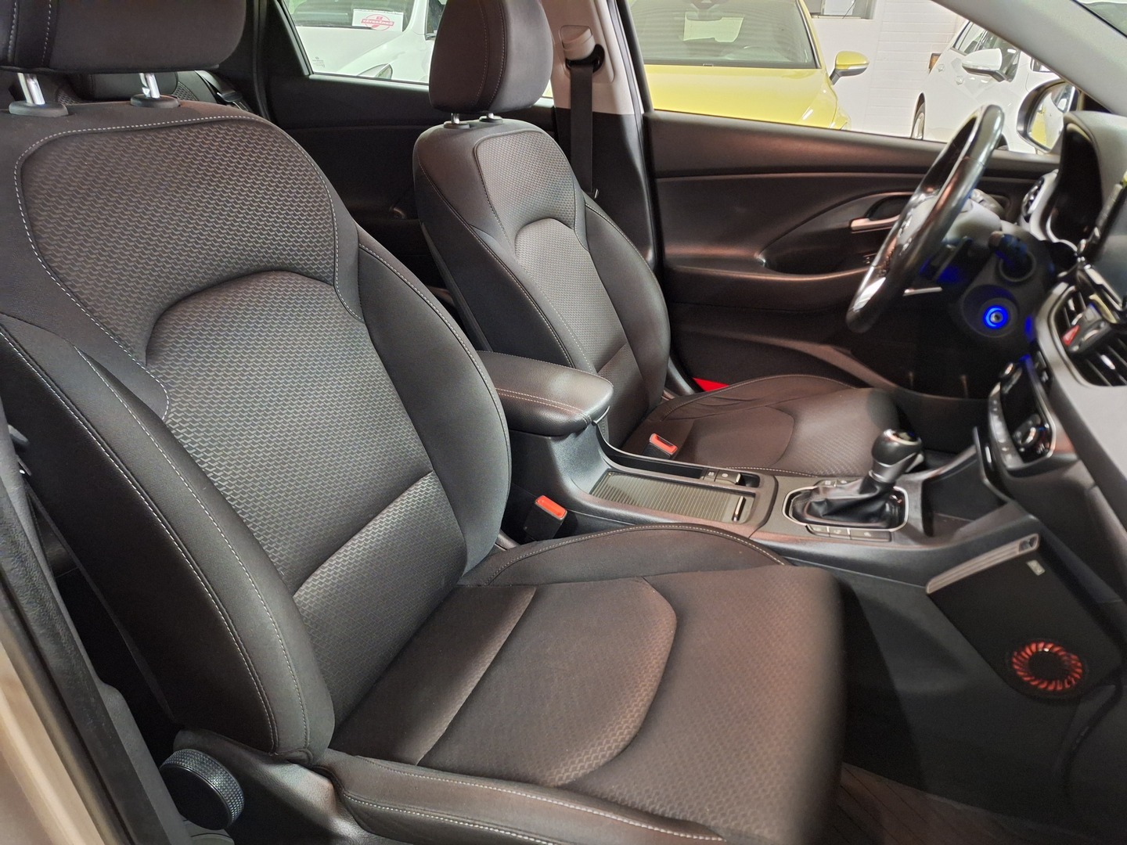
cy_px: 422
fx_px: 749
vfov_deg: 58.9
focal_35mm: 23
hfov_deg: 73.9
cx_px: 564
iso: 1000
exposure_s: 1/20
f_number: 1.8
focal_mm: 5.54
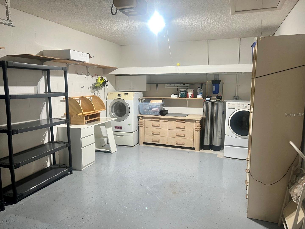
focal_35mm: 26
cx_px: 152
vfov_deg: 53.1
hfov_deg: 67.3
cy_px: 114
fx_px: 229
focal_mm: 5.7
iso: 125
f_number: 1.5
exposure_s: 1/64
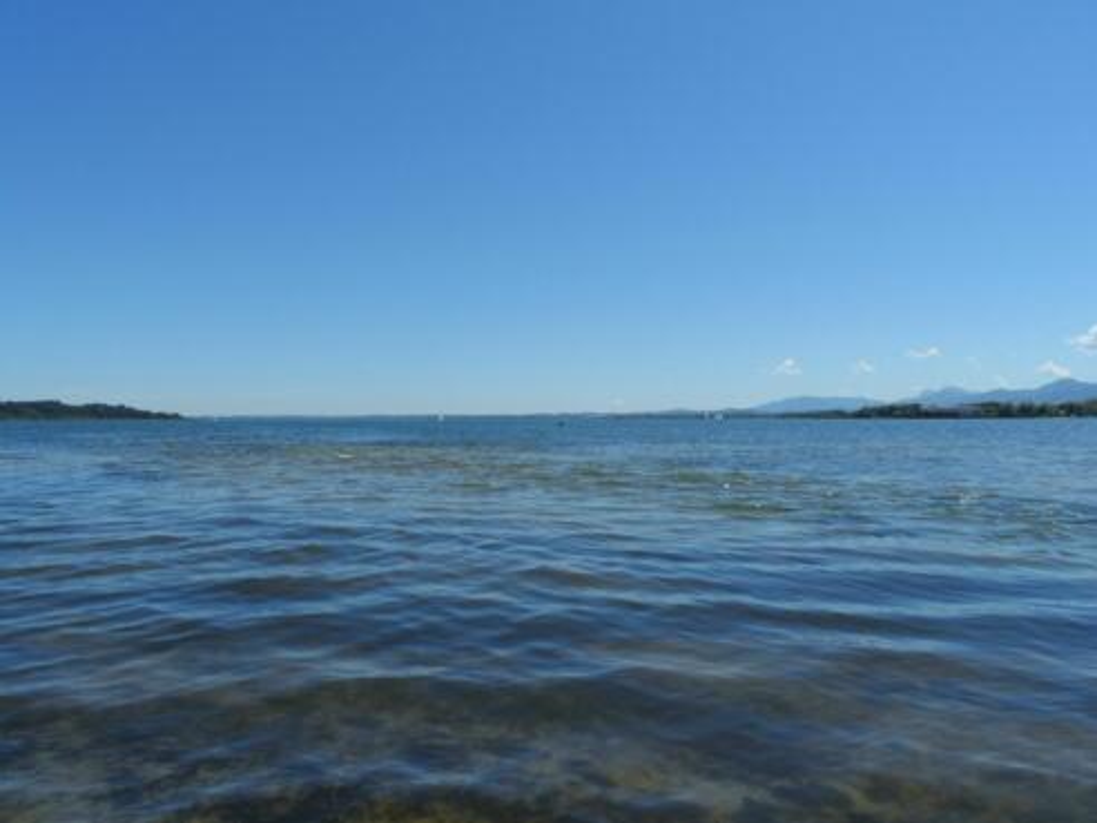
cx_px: 548
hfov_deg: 71.6
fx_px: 761
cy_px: 412
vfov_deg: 56.8
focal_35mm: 24
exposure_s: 1/750
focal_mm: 4
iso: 80
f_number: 4.5
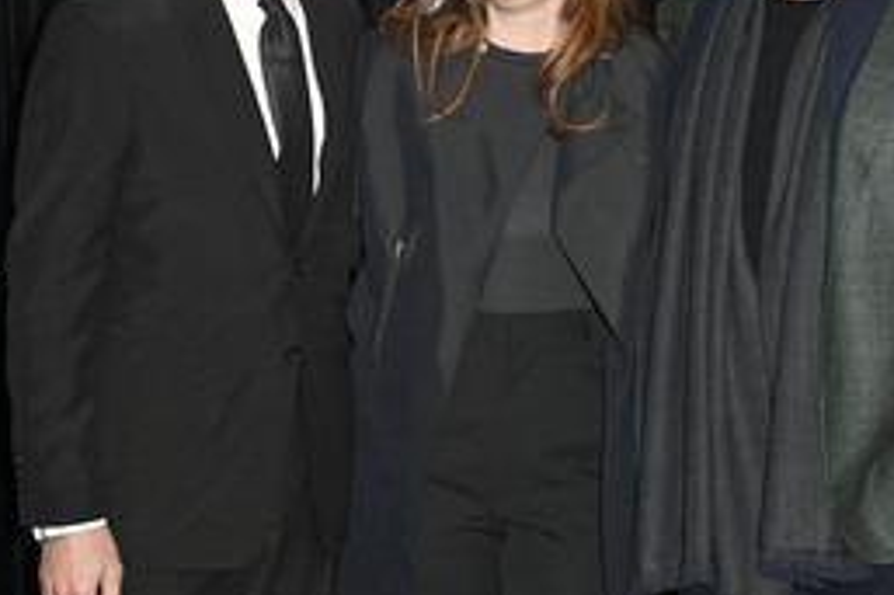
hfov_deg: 14.3
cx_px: 517
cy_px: 195
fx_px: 3574
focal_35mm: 144
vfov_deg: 9.5
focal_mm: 82
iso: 1250
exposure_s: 1/250
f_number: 5.6
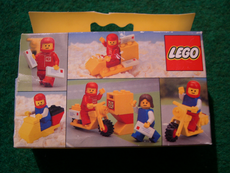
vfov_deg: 37.7
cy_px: 86
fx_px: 252
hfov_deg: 49.0
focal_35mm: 38
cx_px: 115
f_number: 2.8
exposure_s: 1/6.3
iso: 100
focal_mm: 8
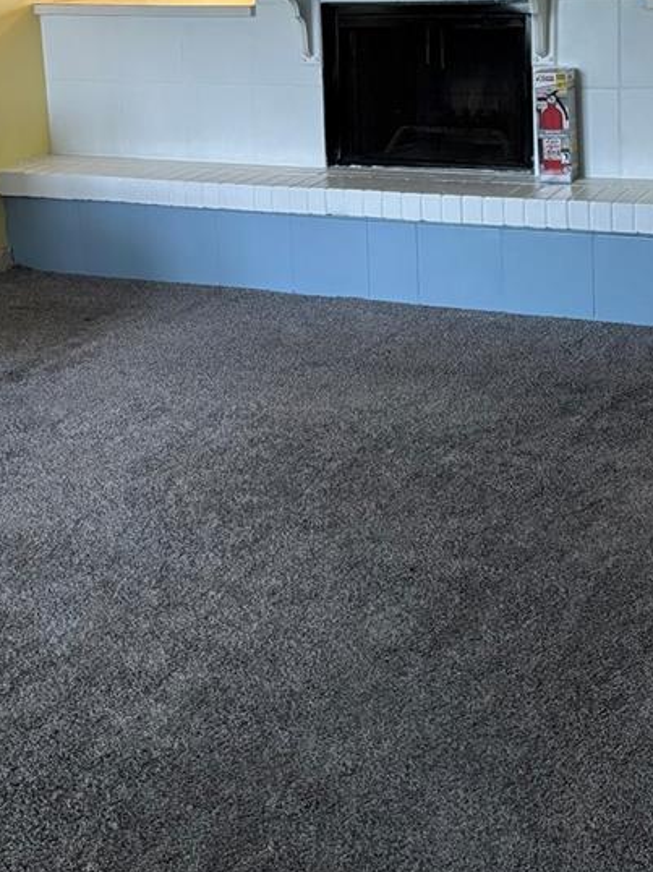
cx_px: 329
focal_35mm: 58
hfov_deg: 25.2
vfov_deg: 32.4
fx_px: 1460
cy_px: 178
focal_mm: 5.96
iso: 250
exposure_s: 1/60
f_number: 1.6
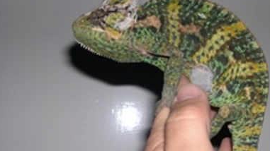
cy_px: 67
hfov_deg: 35.9
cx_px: 163
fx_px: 415
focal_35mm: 58
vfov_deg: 20.7
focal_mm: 8
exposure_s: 1/60
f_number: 7.6
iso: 100
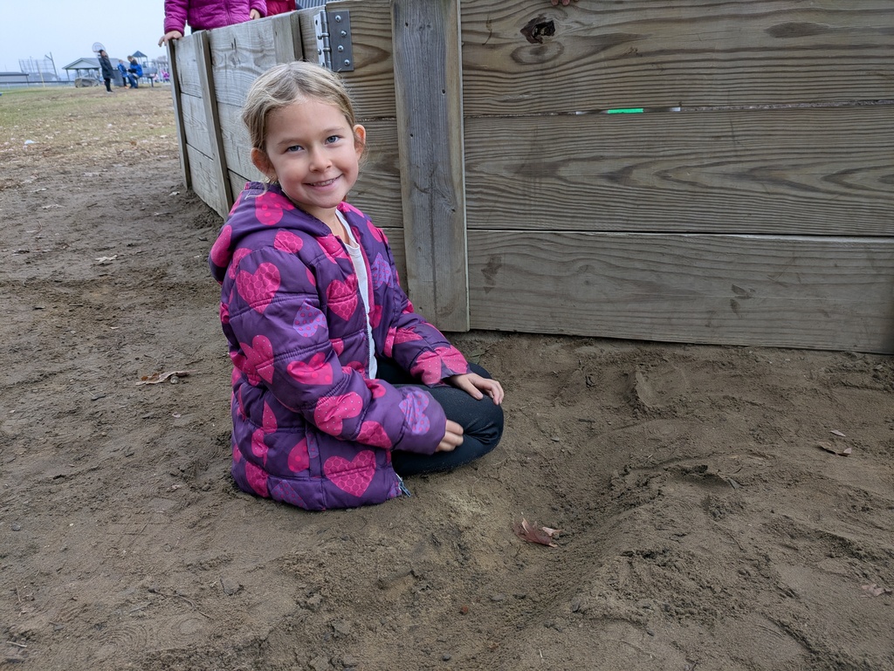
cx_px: 447
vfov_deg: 54.9
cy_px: 336
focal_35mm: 25
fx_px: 646
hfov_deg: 69.4
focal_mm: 5.43
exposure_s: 1/134
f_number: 1.89
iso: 32
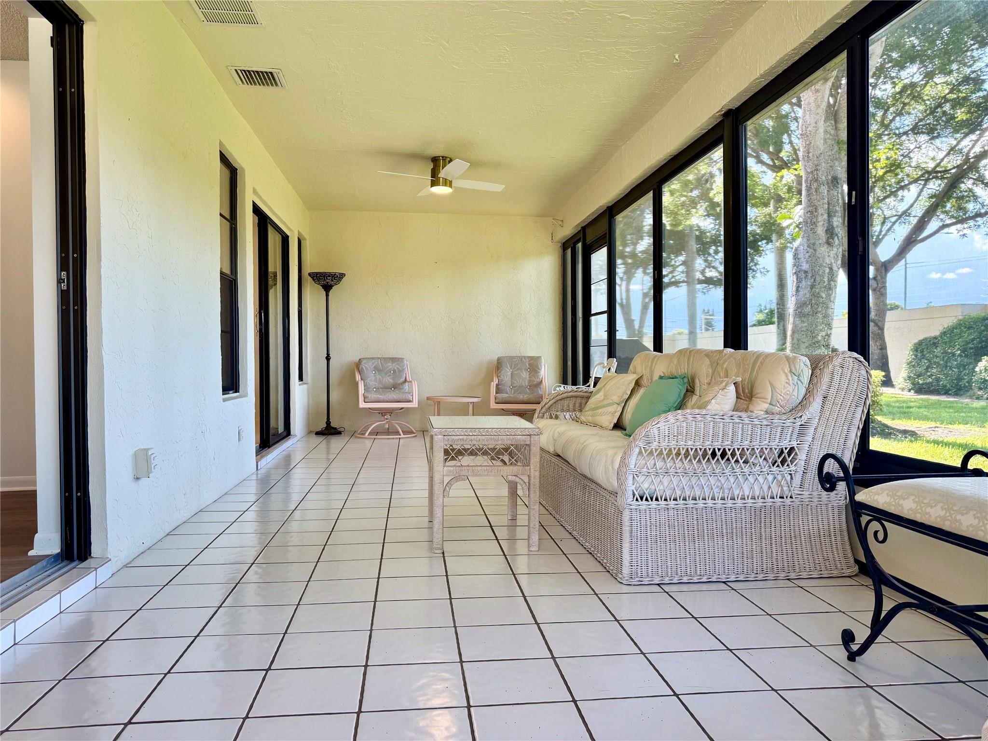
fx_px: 685
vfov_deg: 56.8
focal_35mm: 24
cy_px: 370
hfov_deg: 71.6
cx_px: 494
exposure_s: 1/280
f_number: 1.8
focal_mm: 6.76
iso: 100
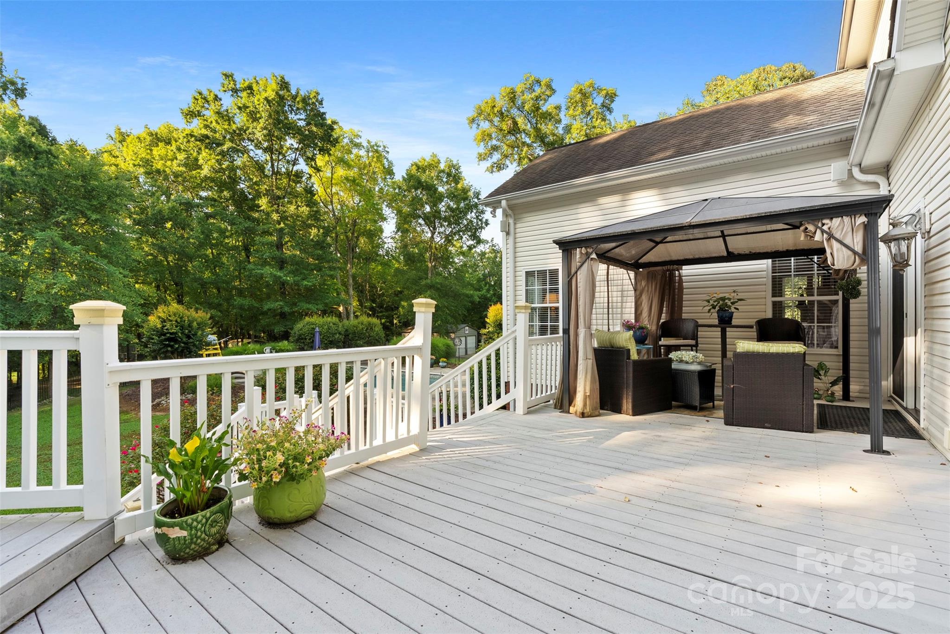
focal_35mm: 16
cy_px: 317
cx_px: 475
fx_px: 422
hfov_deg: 96.7
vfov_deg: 73.8
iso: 200
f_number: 9
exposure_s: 1/20
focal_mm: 16
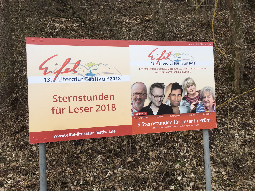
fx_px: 214
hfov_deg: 61.7
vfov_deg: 48.2
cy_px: 96
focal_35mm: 29
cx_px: 128
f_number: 2.2
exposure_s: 1/148
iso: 32
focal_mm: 4.15
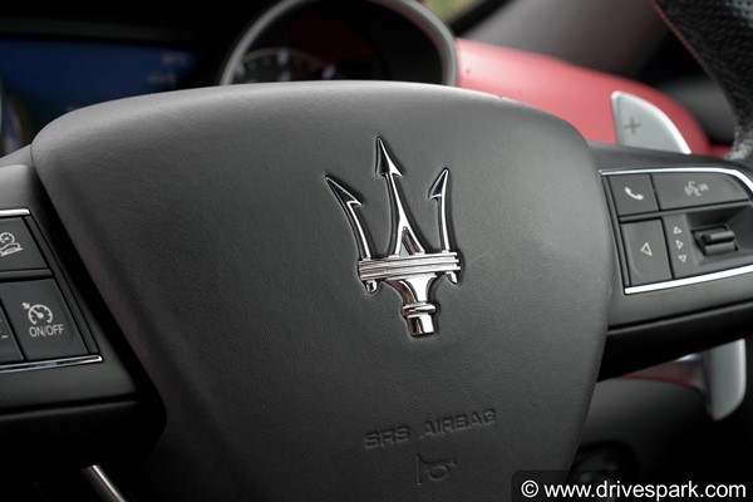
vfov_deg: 22.6
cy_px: 251
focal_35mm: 60
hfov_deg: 33.4
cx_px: 376
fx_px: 1255
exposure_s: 1/100
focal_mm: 60
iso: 500
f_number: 13
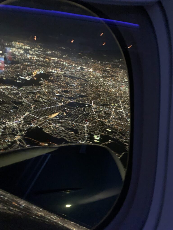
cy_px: 115
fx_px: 173
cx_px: 86
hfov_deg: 53.1
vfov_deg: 67.3
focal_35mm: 26
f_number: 1.8
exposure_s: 1/4
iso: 1000
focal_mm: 4.25
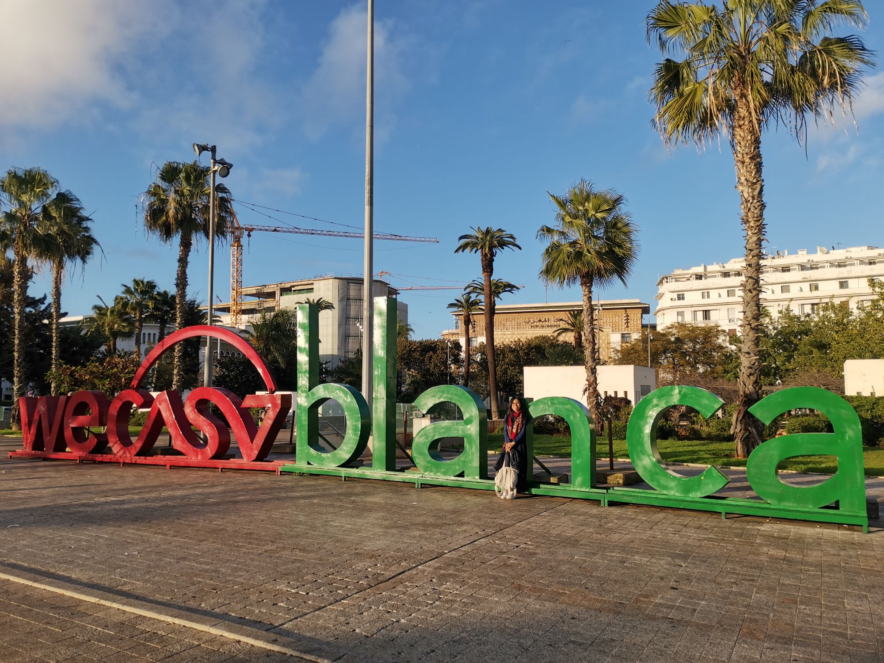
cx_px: 442
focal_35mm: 26
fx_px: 664
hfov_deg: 67.3
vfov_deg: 53.1
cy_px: 332
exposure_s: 1/1368
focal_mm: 4.75
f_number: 1.8
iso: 50
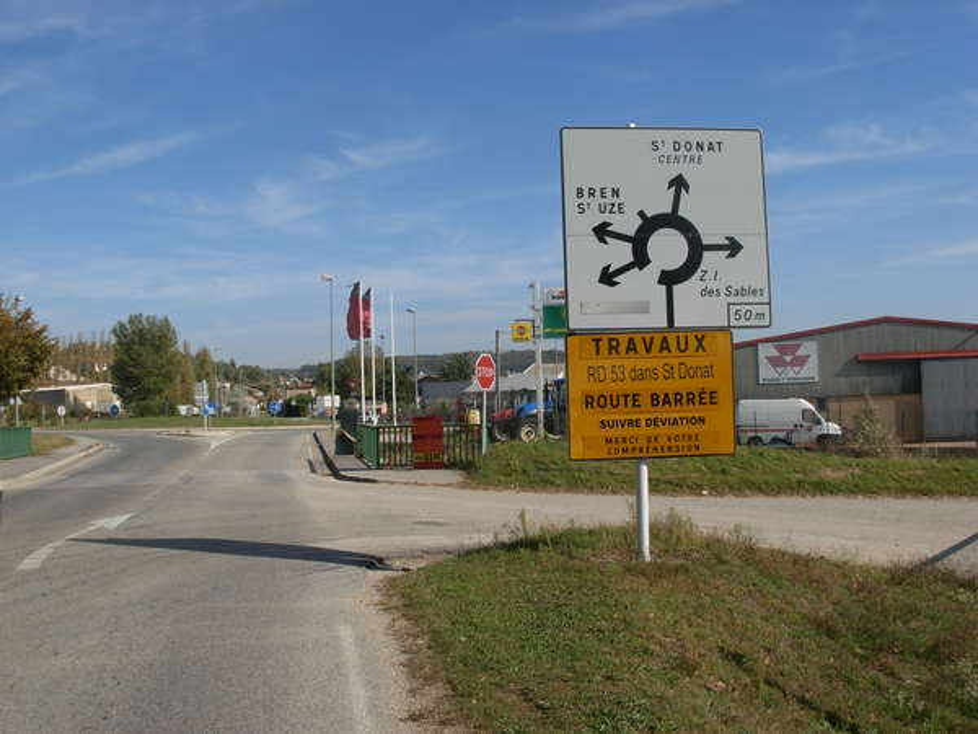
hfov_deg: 49.0
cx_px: 489
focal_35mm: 38
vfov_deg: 37.7
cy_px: 367
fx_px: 1074
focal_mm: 6.3
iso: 79
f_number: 4.9
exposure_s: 1/645
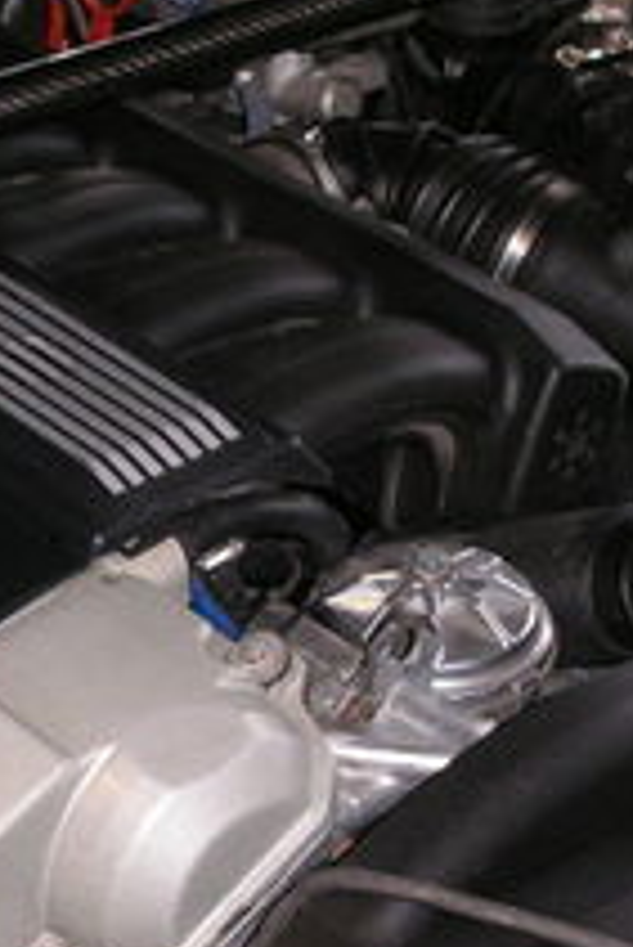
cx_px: 13
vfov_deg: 17.0
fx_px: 3160
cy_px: 579
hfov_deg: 11.3
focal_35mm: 120
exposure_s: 1/45
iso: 200
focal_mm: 7.8
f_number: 2.8
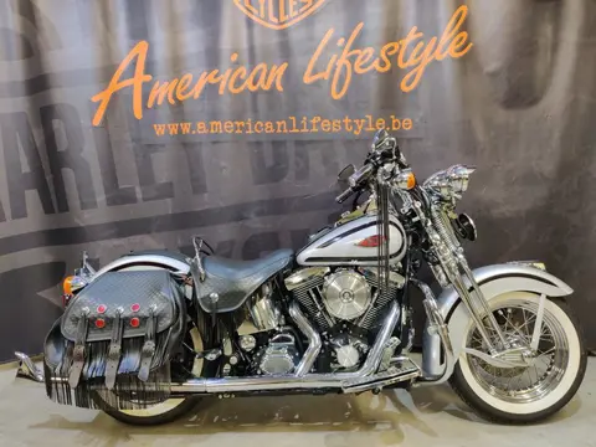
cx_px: 298
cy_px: 224
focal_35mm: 27
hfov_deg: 65.3
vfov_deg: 51.4
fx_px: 465
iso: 500
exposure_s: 1/50
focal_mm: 4.75
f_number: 1.65
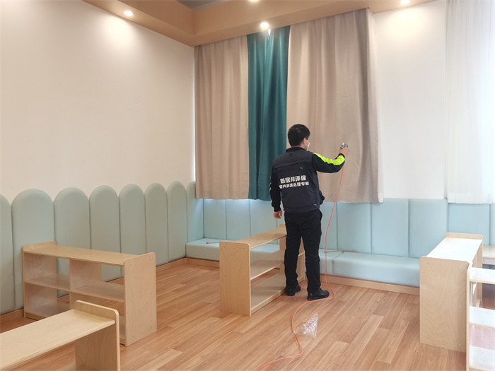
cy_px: 186
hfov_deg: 65.3
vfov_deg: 51.4
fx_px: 386
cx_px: 248
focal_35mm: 27
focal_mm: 4.94
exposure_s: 1/100
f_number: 1.9
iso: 320
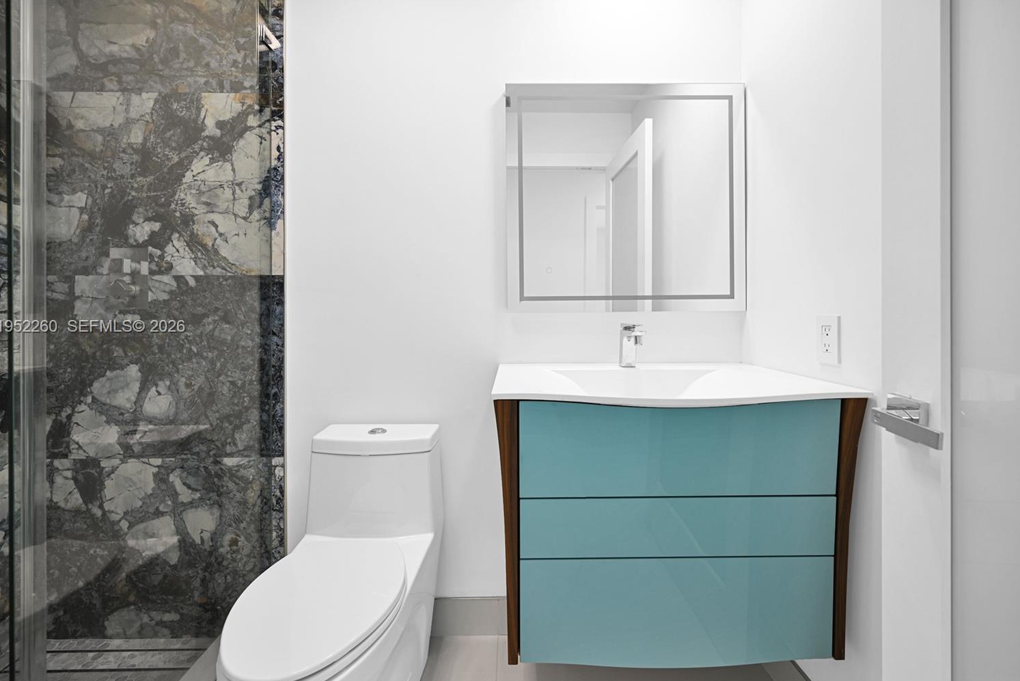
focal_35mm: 15
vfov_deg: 77.3
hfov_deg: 100.4
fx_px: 425
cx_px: 519
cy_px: 328
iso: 100
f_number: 4
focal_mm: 14
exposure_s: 1/30
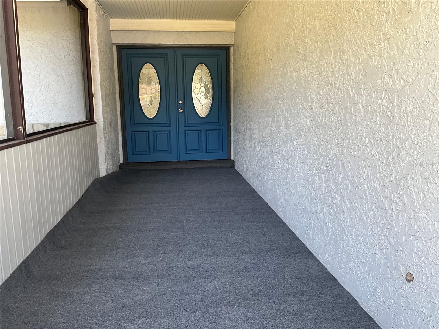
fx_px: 368
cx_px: 220
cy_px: 164
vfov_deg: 48.2
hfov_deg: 61.7
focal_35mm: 29
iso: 32
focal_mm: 3
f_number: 1.8
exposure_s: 1/120
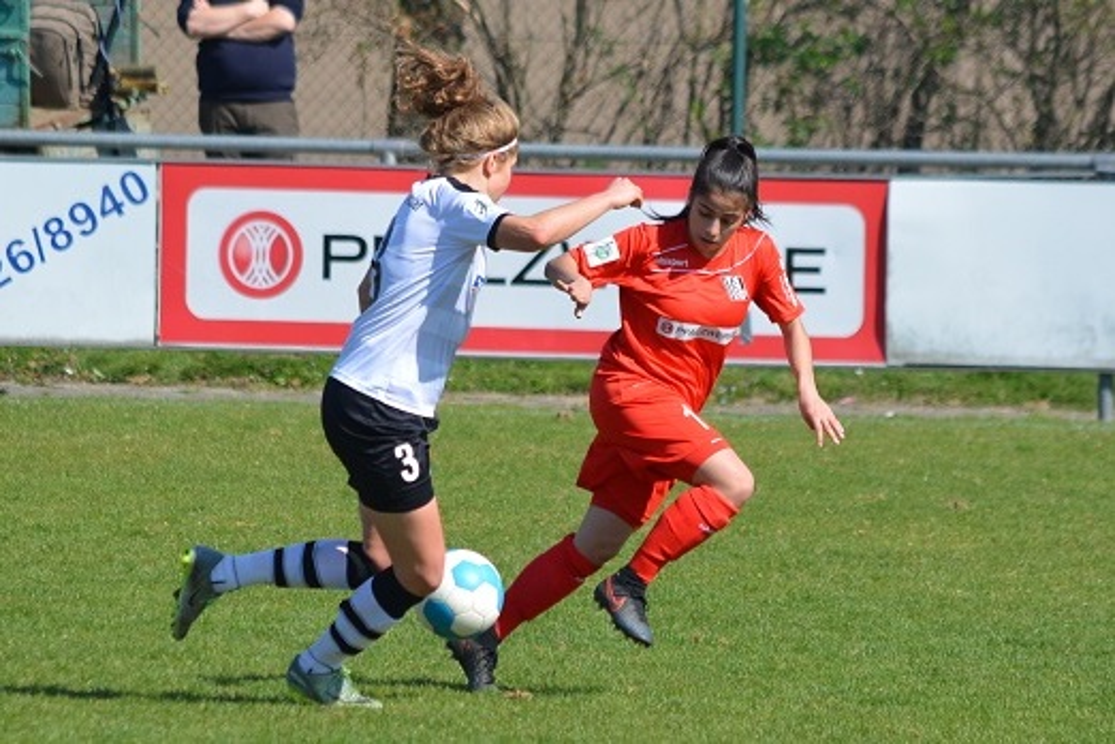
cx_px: 558
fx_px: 12078
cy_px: 372
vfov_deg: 3.5
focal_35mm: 390
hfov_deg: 5.3
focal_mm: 260
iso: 400
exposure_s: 1/1600
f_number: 7.1
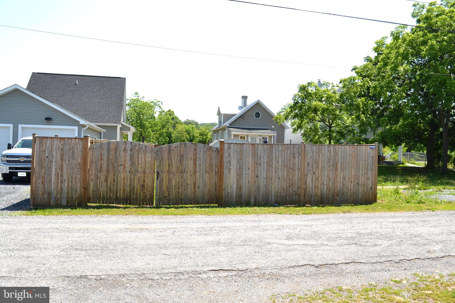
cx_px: 228
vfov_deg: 43.6
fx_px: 379
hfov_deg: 61.9
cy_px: 152
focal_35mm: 30
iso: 100
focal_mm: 20
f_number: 7.1
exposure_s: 1/200
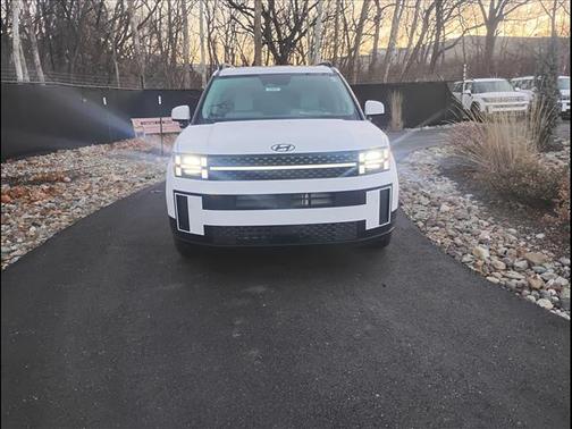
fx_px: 463
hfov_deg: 63.4
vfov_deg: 49.7
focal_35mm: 28
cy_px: 214
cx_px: 286
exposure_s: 1/120
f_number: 1.8
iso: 334
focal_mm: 4.26
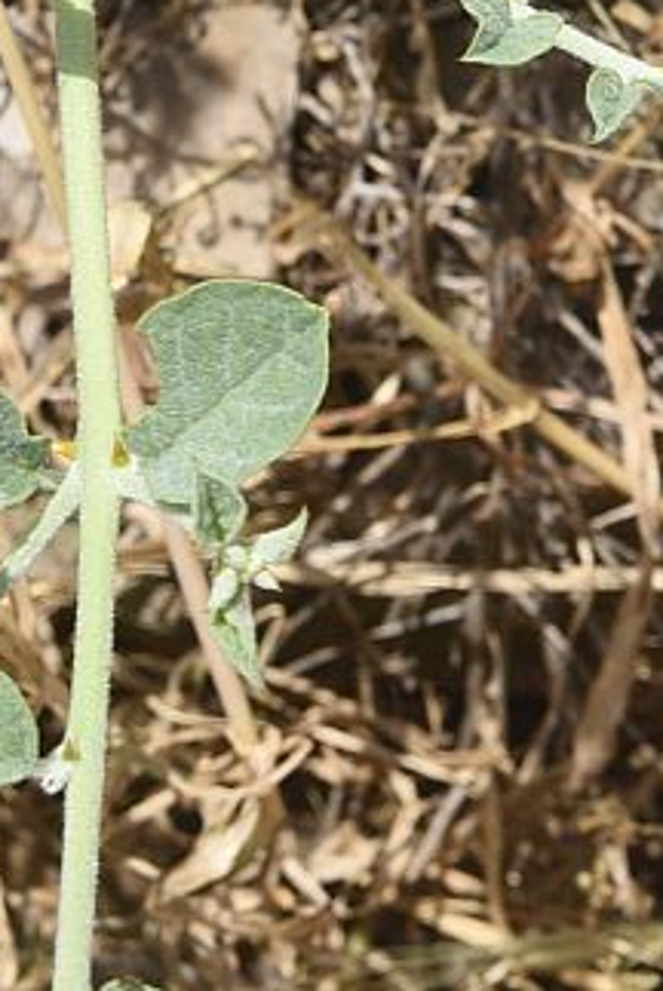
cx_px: 361
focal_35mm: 201
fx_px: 5540
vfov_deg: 10.1
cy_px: -31
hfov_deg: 6.8
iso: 160
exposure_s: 1/125
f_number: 14
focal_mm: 50
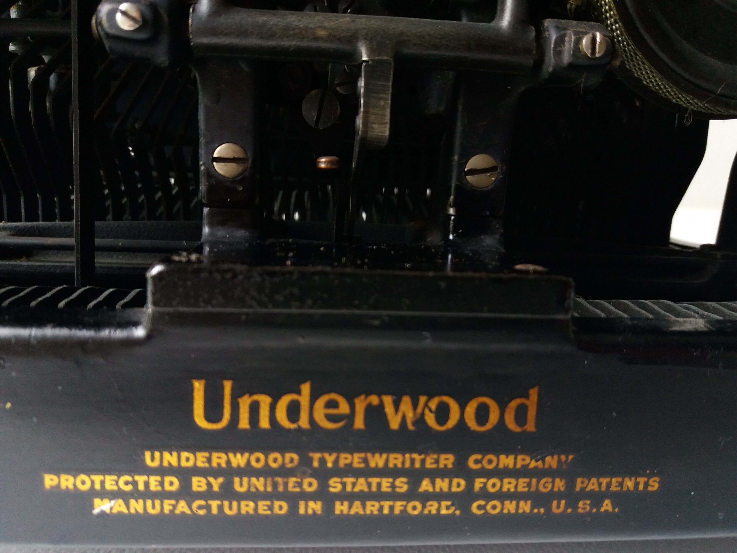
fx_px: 596
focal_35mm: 28
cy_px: 276
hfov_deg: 63.4
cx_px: 368
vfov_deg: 49.7
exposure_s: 1/17
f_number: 1.9
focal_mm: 3.7
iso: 100
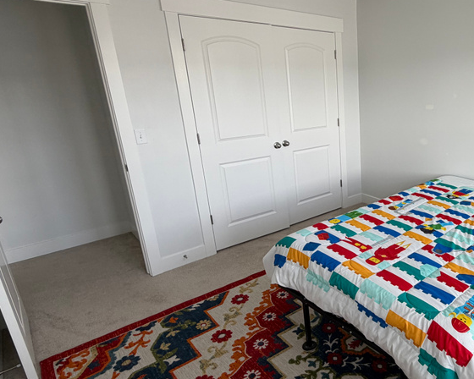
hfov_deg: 60.9
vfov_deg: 56.8
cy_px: 180
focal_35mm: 25
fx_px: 351
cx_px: 398
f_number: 2.2
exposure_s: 1/121
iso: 80
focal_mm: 2.22
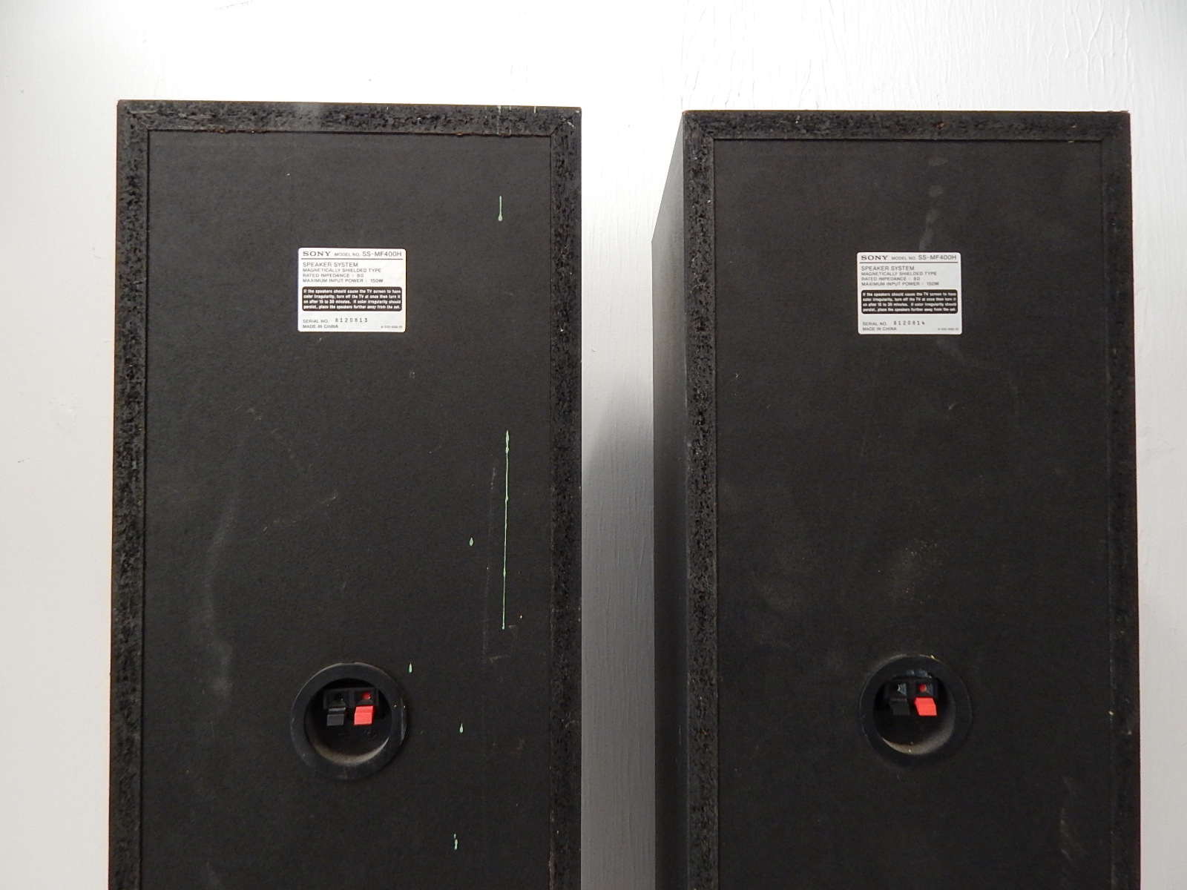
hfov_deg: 76.4
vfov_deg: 61.1
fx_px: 754
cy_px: 445
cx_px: 594
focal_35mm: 22
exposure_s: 1/40
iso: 400
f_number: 3
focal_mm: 4
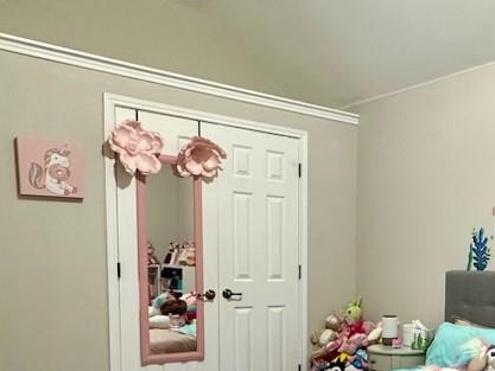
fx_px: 615
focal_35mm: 43
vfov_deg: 32.3
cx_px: 455
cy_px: 320
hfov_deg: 40.2
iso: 320
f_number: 2.2
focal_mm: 2.22
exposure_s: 1/60
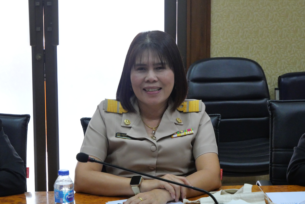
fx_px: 932
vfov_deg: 12.5
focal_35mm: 110
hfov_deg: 18.6
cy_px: 102
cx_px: 152
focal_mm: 53
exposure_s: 1/80
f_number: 5.6
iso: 3200
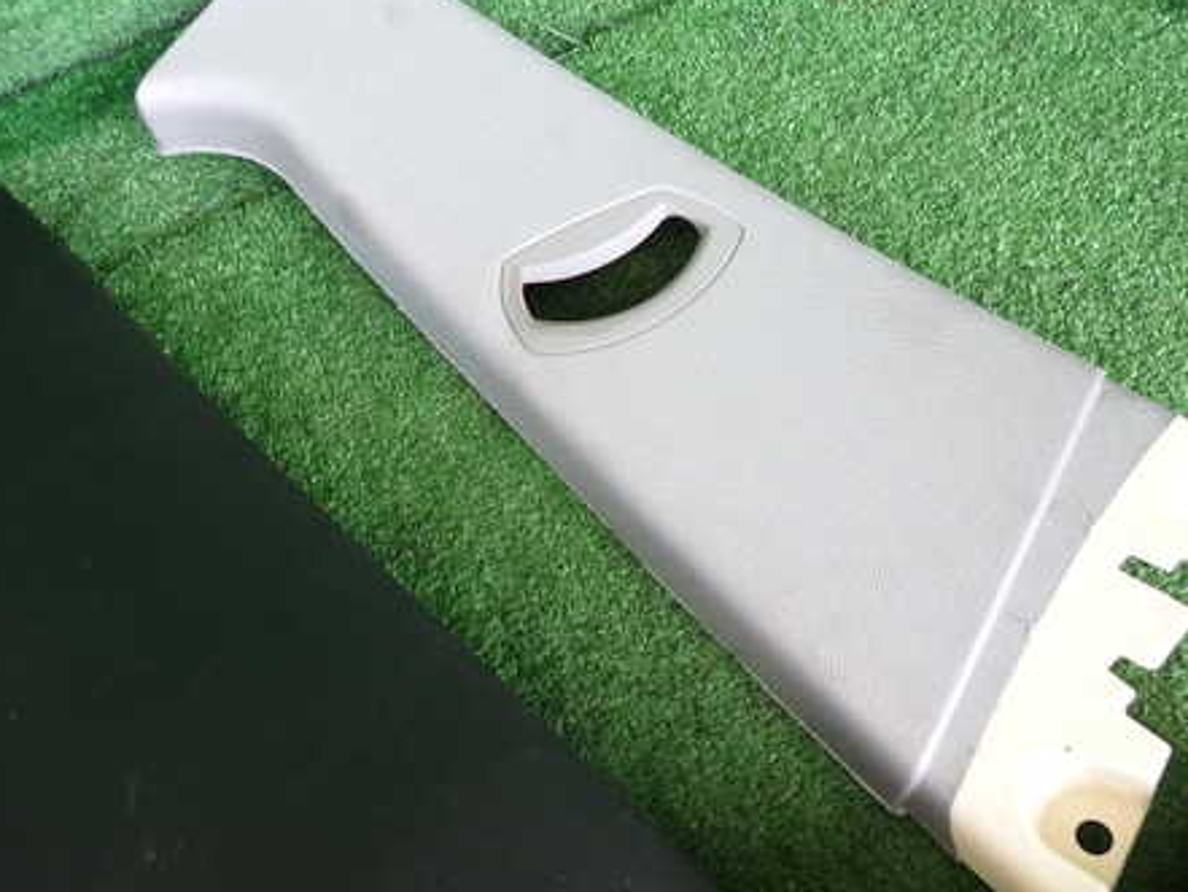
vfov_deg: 41.8
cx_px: 663
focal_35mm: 34
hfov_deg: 53.8
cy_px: 420
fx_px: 1167
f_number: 2
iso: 200
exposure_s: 1/60
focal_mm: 4.5
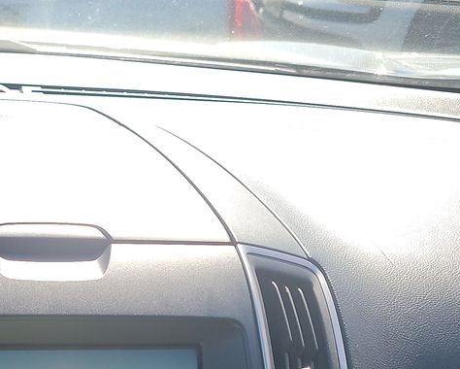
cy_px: 424
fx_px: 1076
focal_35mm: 79
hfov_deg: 23.7
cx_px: 79
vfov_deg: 18.6
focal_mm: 6.7
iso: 50
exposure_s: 1/239
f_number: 1.8
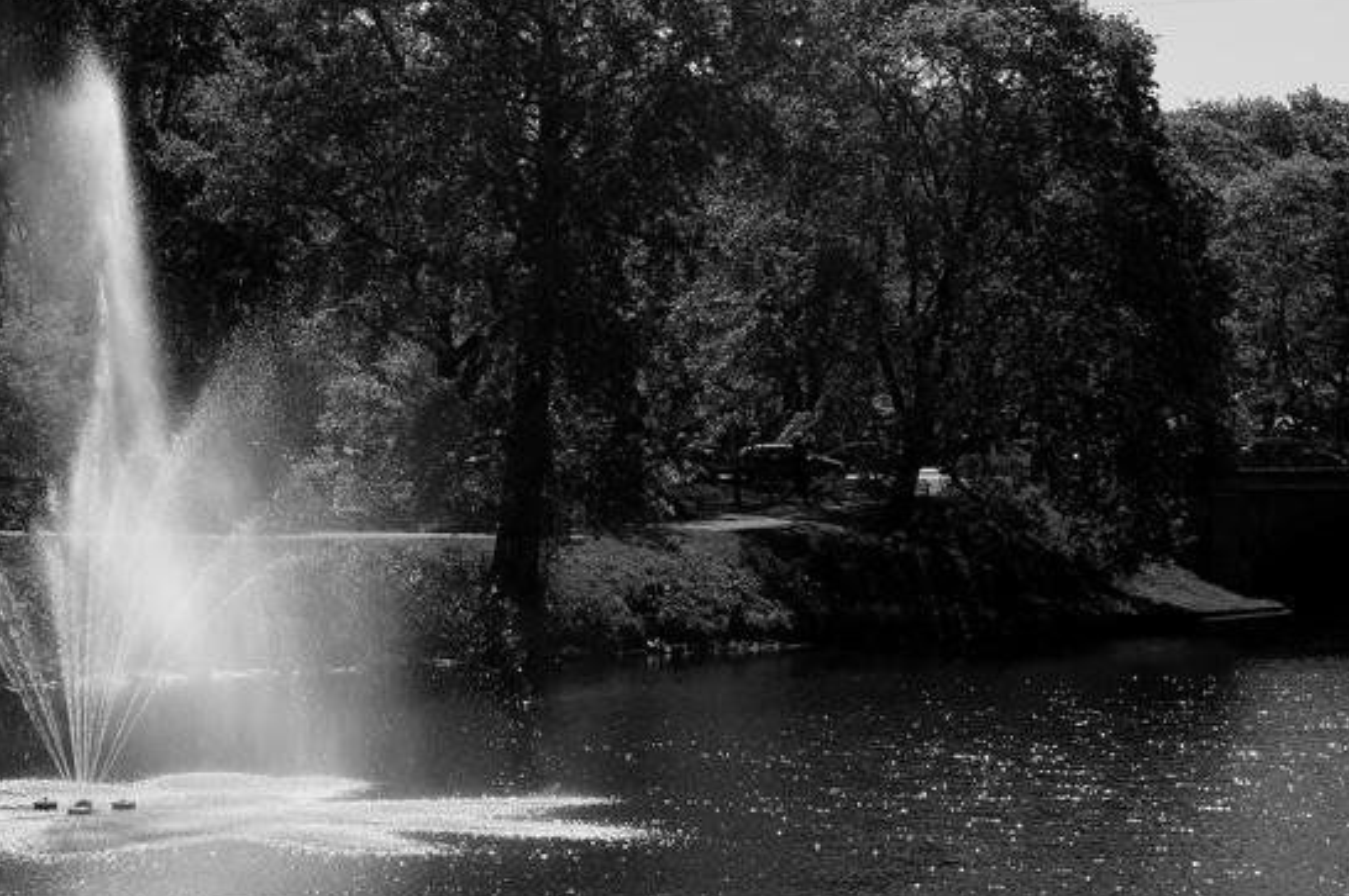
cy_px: 506
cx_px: 492
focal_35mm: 119
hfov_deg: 17.2
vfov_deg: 11.5
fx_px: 4455
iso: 100
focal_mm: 48
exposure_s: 1/200
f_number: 11
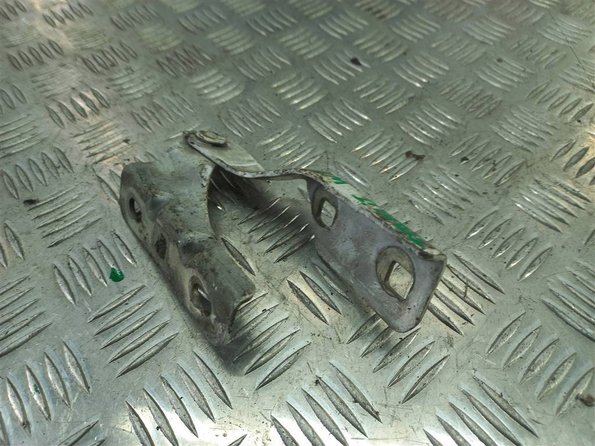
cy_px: 223
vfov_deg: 54.9
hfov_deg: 69.4
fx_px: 430
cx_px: 298
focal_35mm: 25
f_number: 1.8
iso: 50
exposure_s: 1/50
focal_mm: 4.6
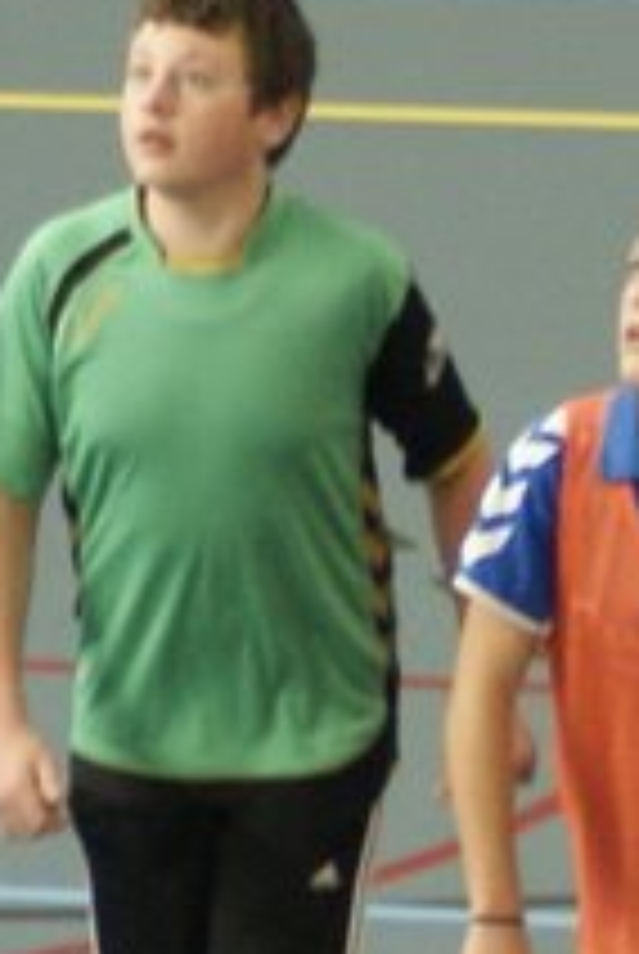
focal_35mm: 339
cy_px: 148
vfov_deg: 6.1
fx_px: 8996
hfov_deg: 4.0
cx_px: -693
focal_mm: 40
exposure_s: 1/200
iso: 400
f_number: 2.8
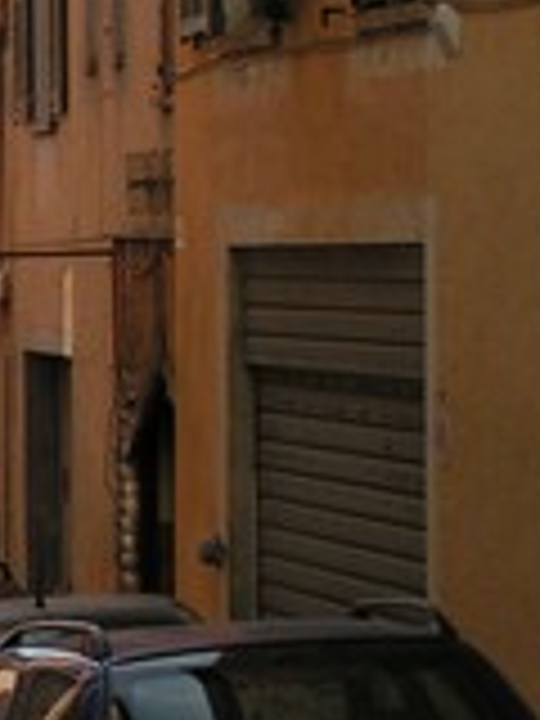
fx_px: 5013
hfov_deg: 6.1
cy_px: 479
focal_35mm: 241
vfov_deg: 8.2
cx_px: -338
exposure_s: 1/400
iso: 50
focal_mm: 9.7
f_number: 5
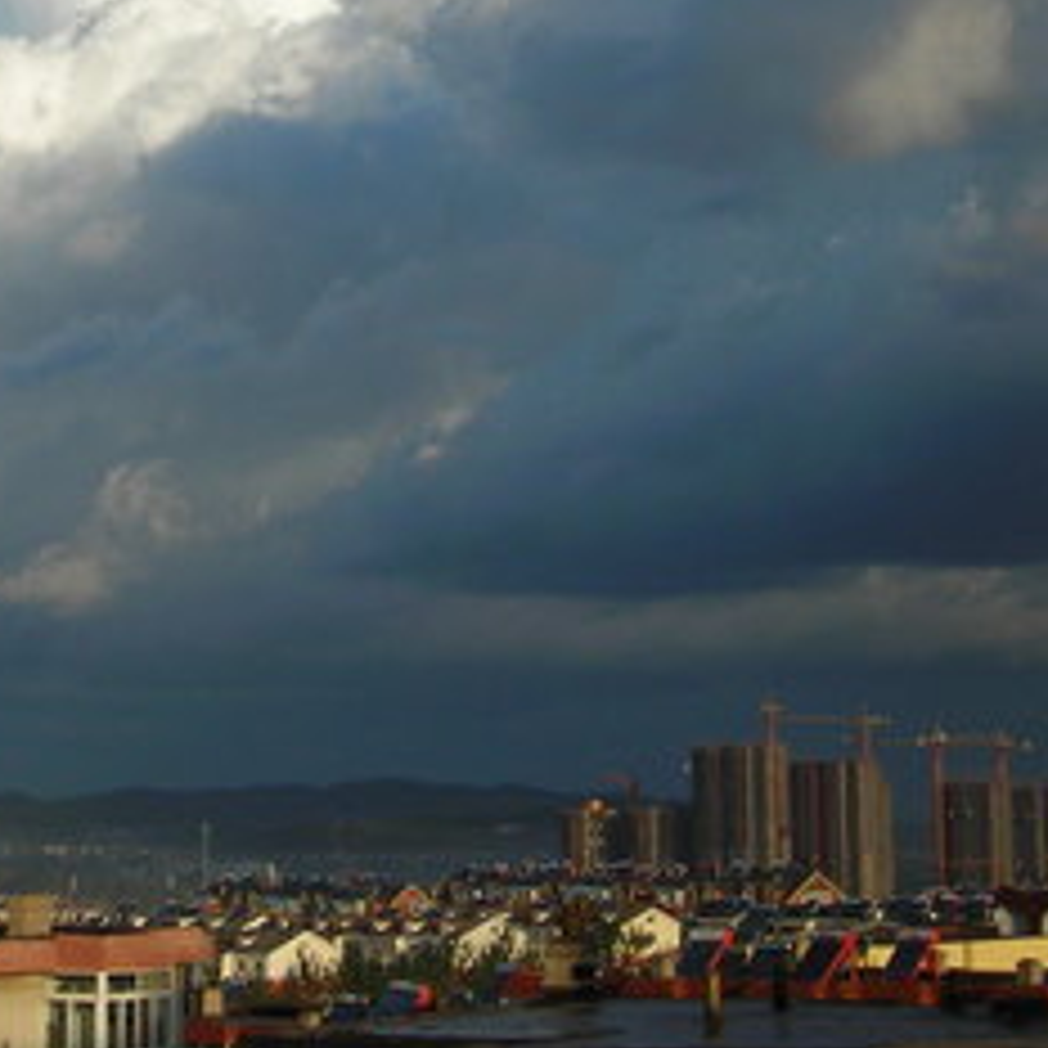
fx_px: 3459
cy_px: 20
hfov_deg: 17.1
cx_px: 211
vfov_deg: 16.9
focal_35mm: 101
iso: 50
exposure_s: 1/207
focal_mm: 6.3
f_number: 6.4
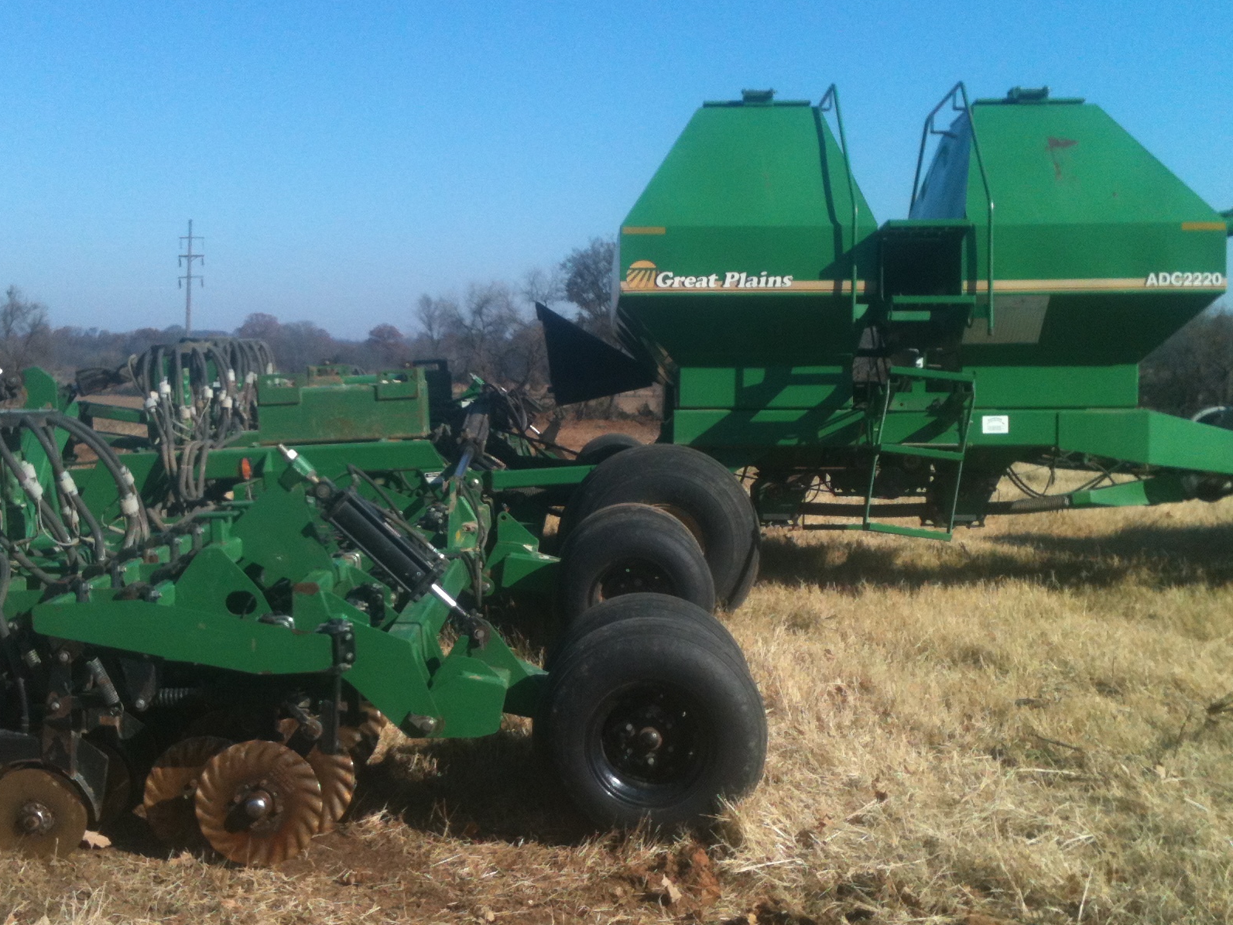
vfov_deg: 32.2
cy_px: 510
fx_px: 1603
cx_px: 549
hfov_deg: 42.0
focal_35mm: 45
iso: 64
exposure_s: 1/1129
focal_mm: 3.85
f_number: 2.8
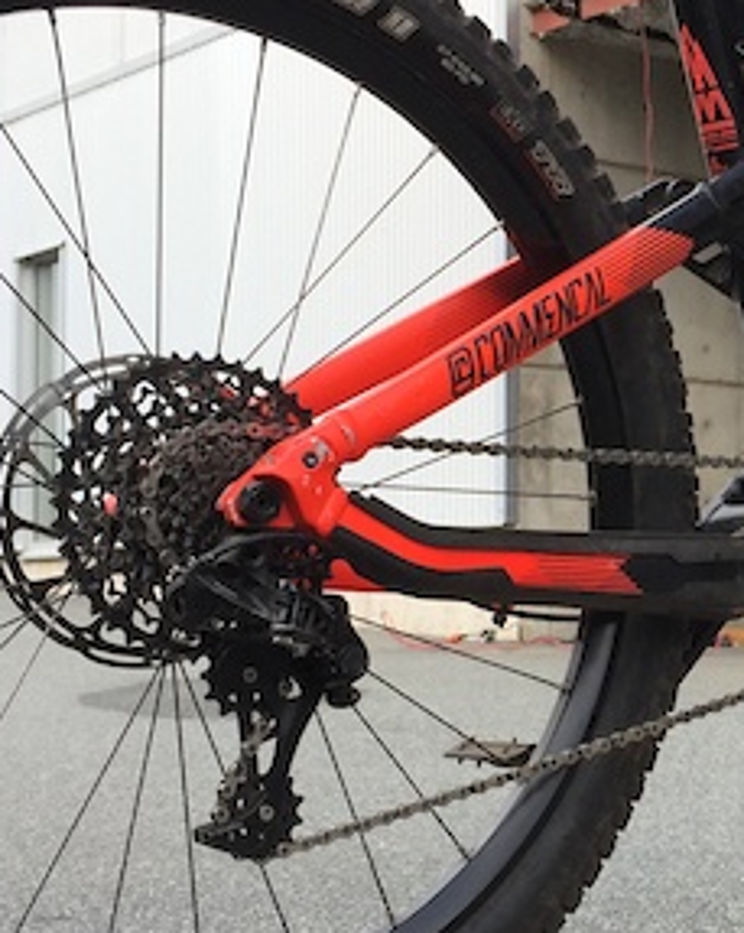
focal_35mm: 79
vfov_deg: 24.1
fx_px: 2178
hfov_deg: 18.5
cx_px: 851
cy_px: 533
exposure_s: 1/514
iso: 32
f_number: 2.2
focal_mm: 4.15
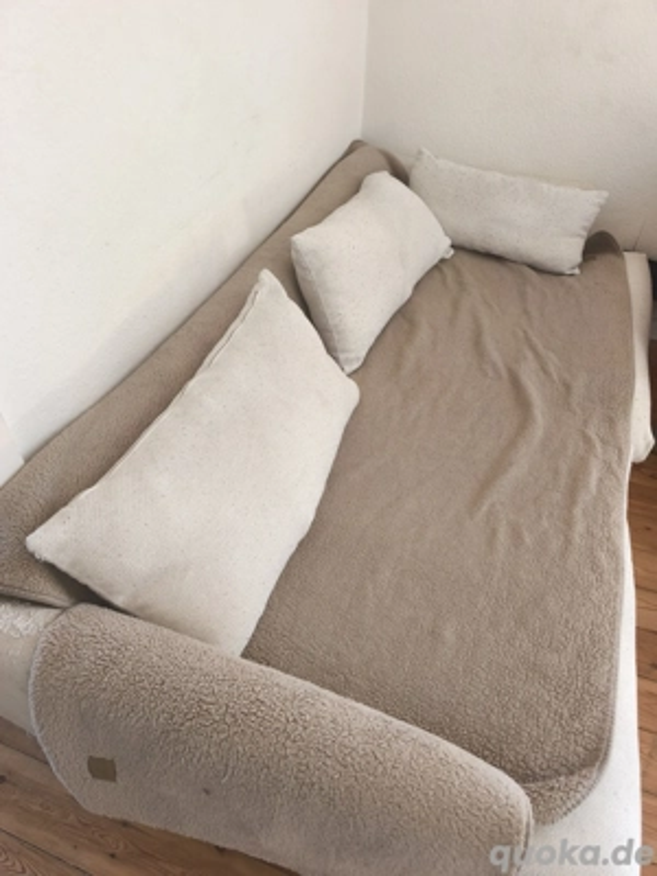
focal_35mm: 23
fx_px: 582
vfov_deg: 73.9
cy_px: 438
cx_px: 328
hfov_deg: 58.9
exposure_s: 1/100
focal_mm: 6.57
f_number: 1.6
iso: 250
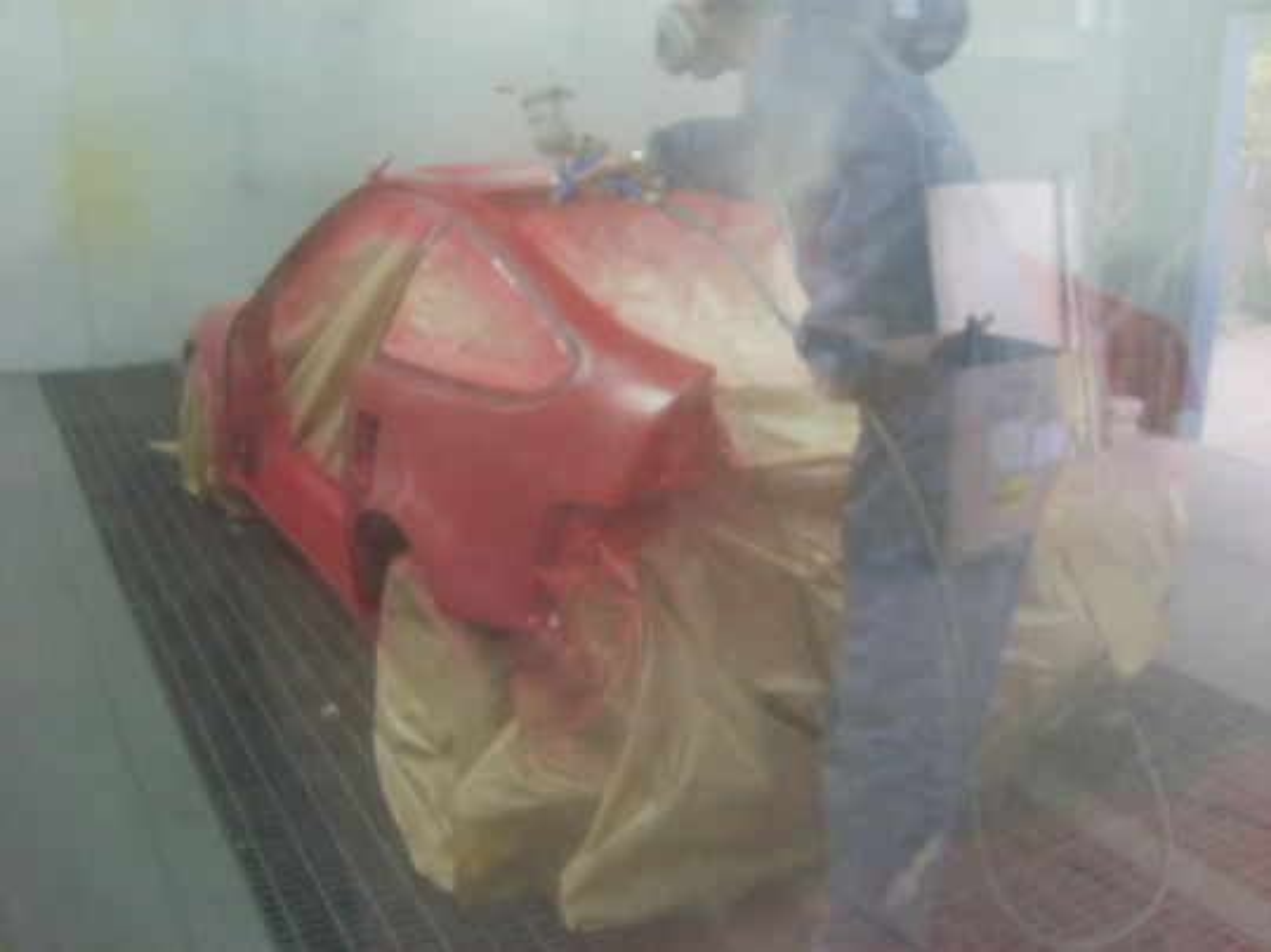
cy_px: 476
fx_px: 1285
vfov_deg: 40.7
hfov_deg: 52.6
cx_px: 636
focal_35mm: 35
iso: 139
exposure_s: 1/20
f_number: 2.8
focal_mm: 5.8
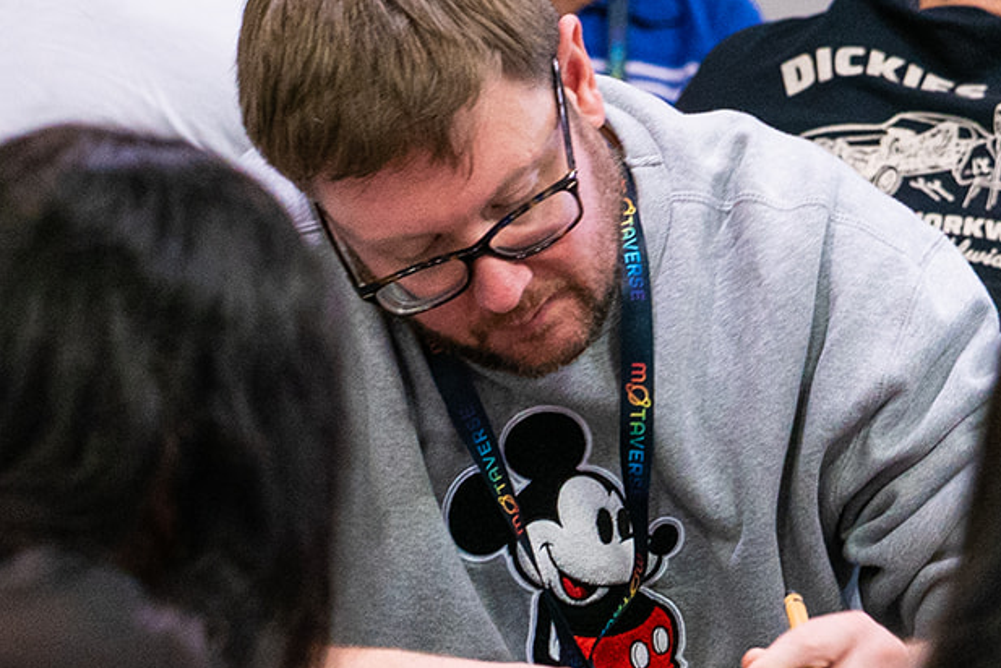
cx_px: 428
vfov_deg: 4.7
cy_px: 400
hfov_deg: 7.0
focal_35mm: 293
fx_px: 8150
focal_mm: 113
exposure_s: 1/60
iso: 3200
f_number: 5.6
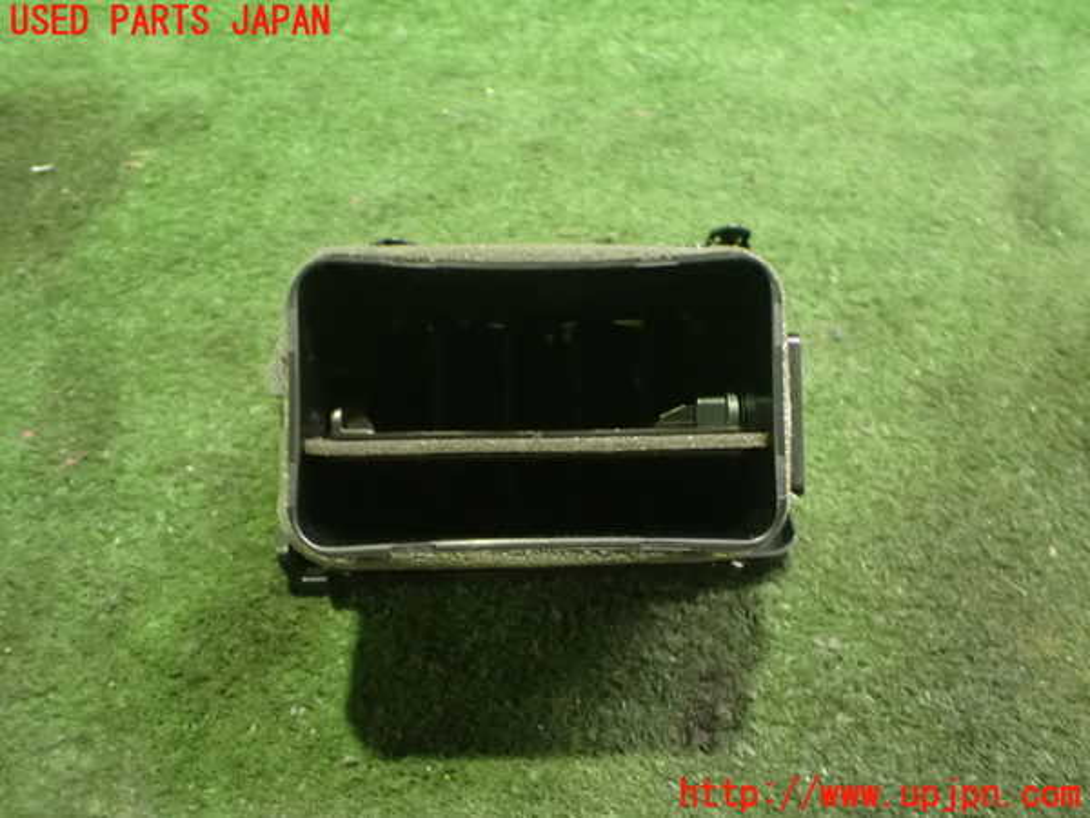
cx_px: 545
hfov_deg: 60.0
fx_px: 945
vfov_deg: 46.8
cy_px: 409
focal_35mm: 30
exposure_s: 1/30
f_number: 2.3
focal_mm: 5.4
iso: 1600
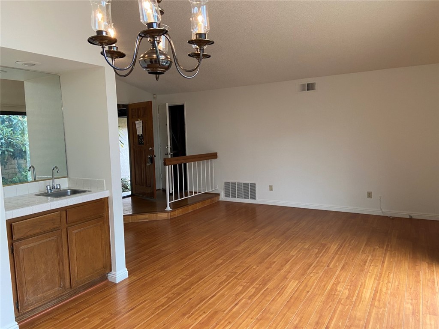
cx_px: 220
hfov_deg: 67.3
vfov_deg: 53.1
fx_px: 330
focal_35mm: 26
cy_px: 164
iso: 100
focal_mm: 4.25
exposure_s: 1/60
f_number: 1.8
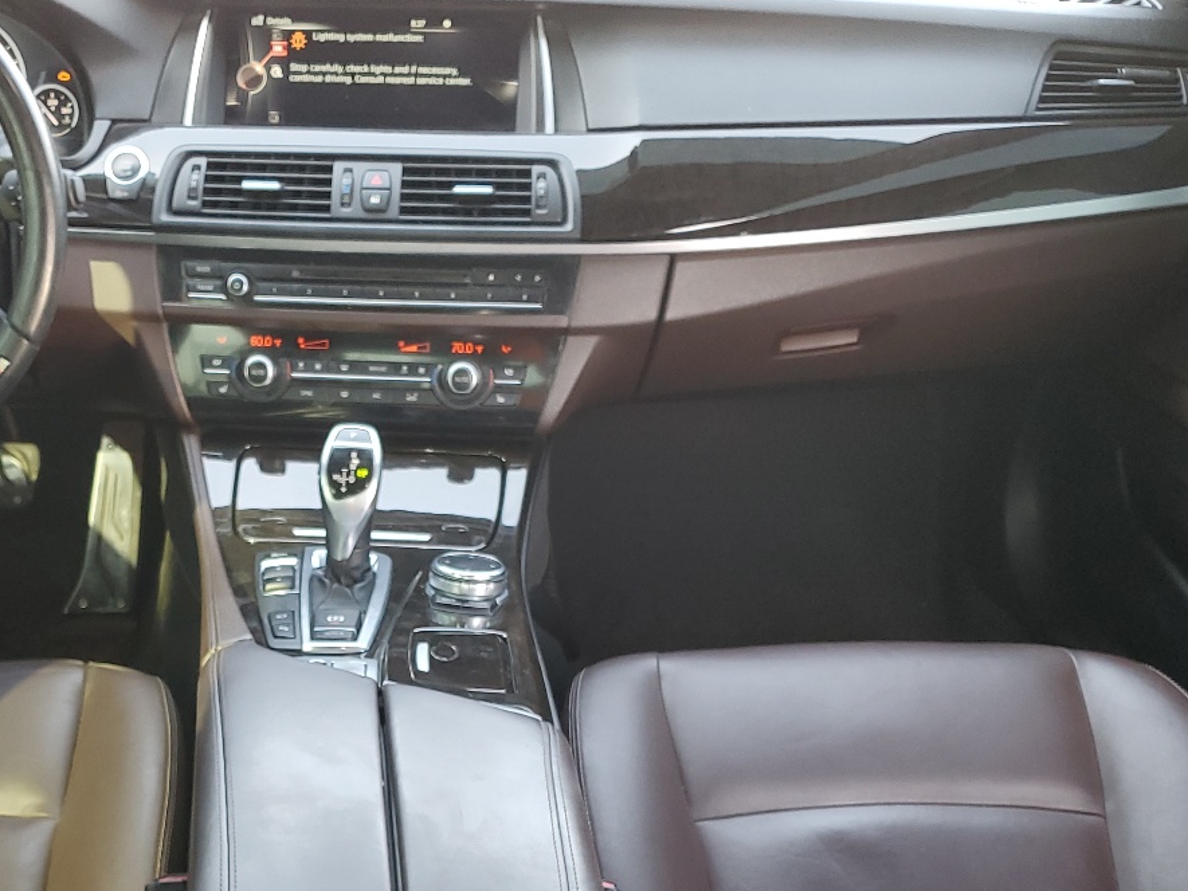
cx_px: 375
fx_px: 1613
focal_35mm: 47
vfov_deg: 30.3
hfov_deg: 39.8
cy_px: 688
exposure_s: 1/50
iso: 58
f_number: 1.5
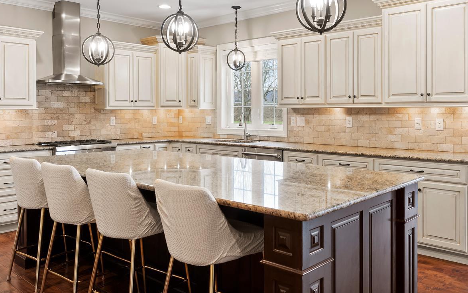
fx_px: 408
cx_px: 271
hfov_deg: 59.3
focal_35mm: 32
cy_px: 112
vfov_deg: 39.2
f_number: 7.1
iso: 500
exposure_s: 1/3
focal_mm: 18
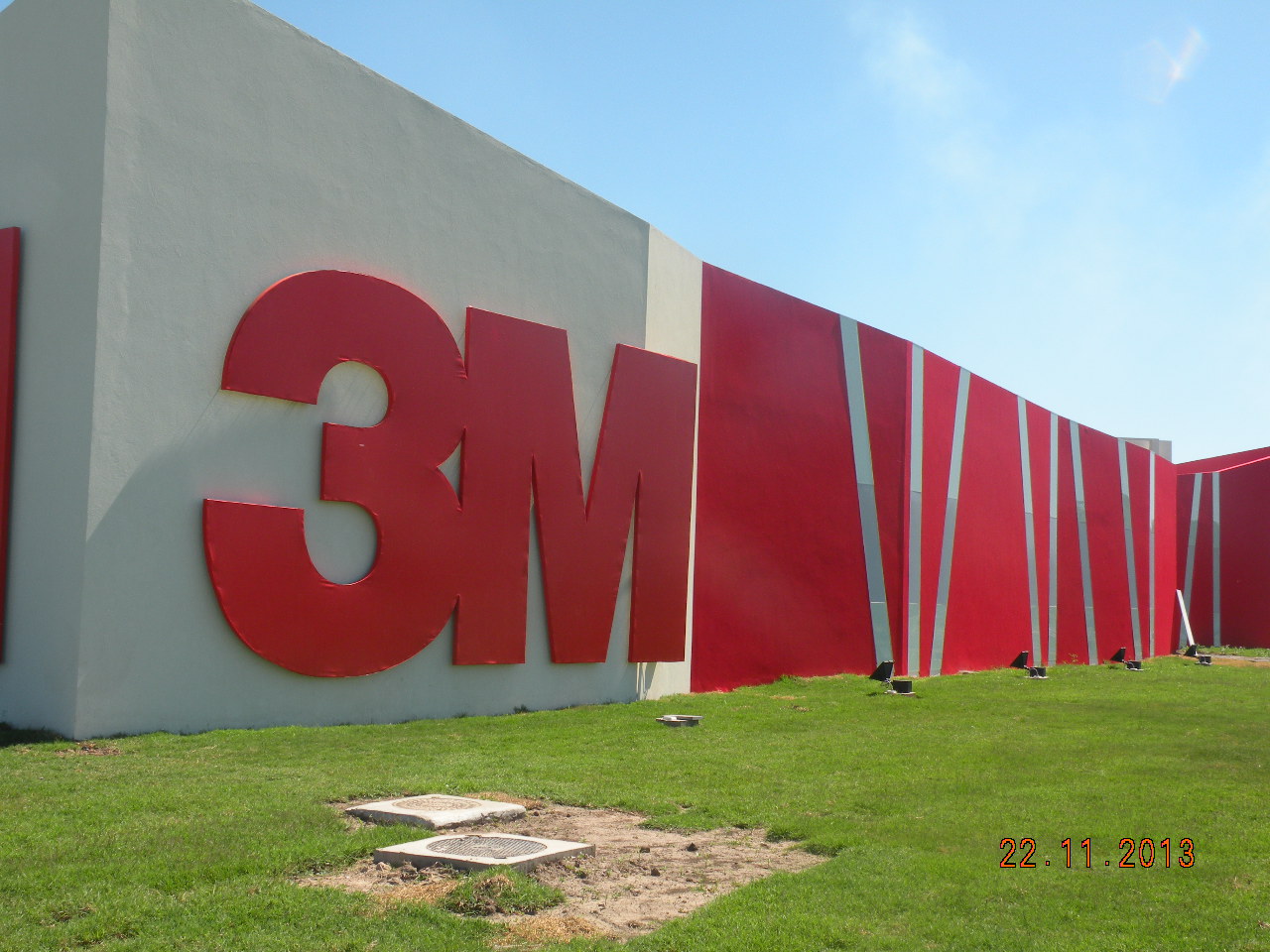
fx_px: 1541
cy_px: 476
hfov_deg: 44.8
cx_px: 635
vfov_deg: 34.3
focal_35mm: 42
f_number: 5.6
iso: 64
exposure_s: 1/222
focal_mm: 7.4
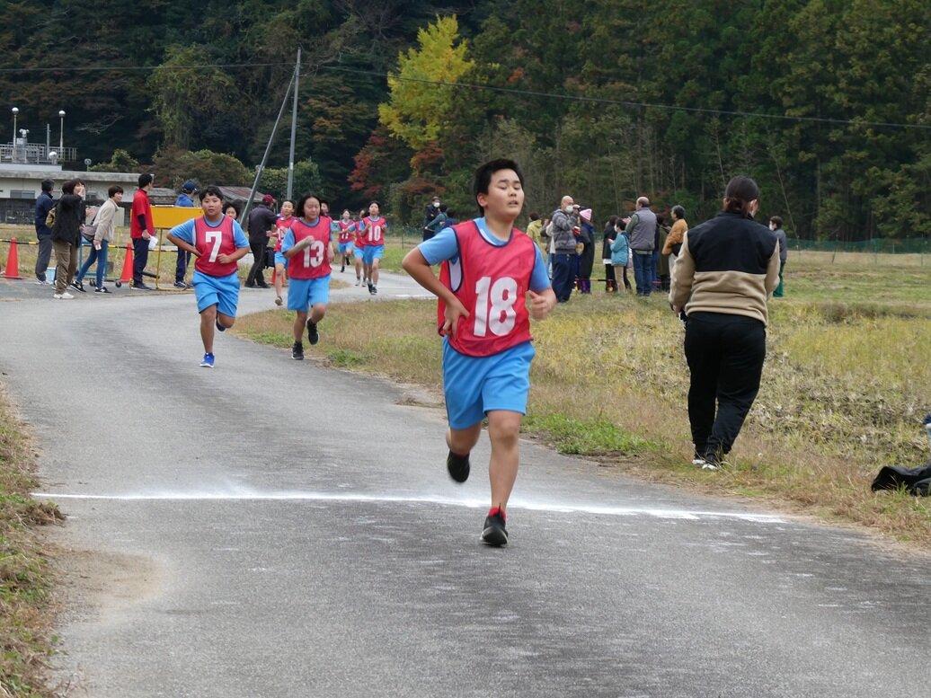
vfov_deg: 9.8
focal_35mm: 151
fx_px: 4061
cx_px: 466
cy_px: 349
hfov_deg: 13.1
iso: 80
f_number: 5.4
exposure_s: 1/100
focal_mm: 27.1
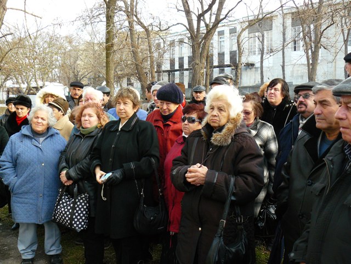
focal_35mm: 36
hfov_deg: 51.4
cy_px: 132
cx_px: 176
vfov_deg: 39.7
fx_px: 365
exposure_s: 1/125
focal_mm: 6
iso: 200
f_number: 4
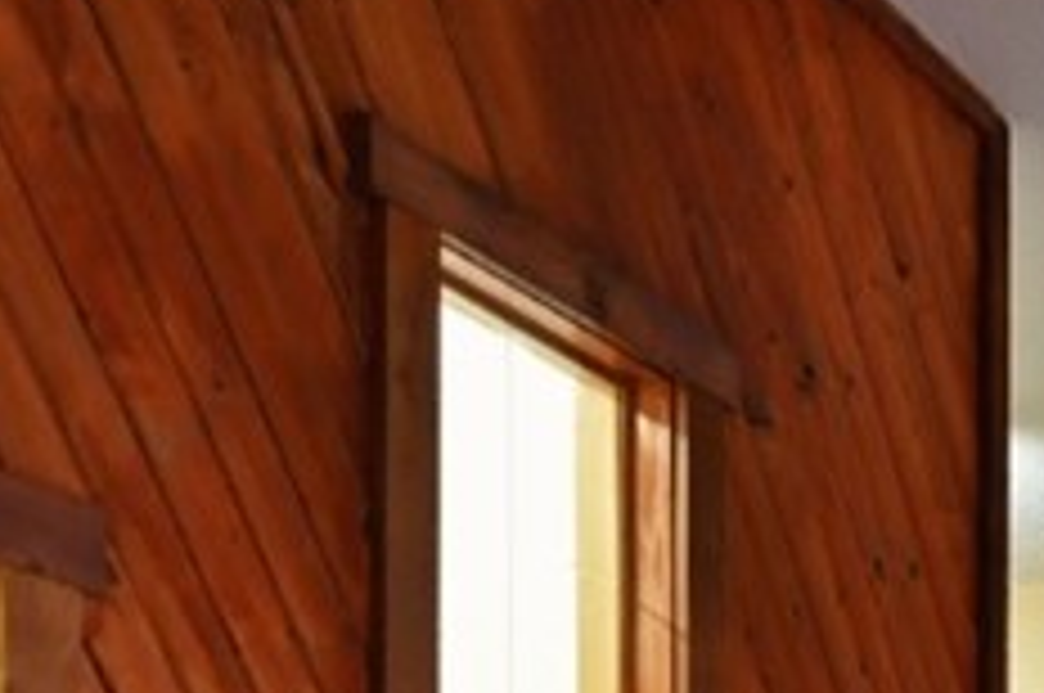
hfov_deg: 17.7
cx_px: 2151
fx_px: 2172
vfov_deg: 15.1
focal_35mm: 75
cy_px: 1346
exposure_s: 1/8
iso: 250
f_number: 5.6
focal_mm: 16
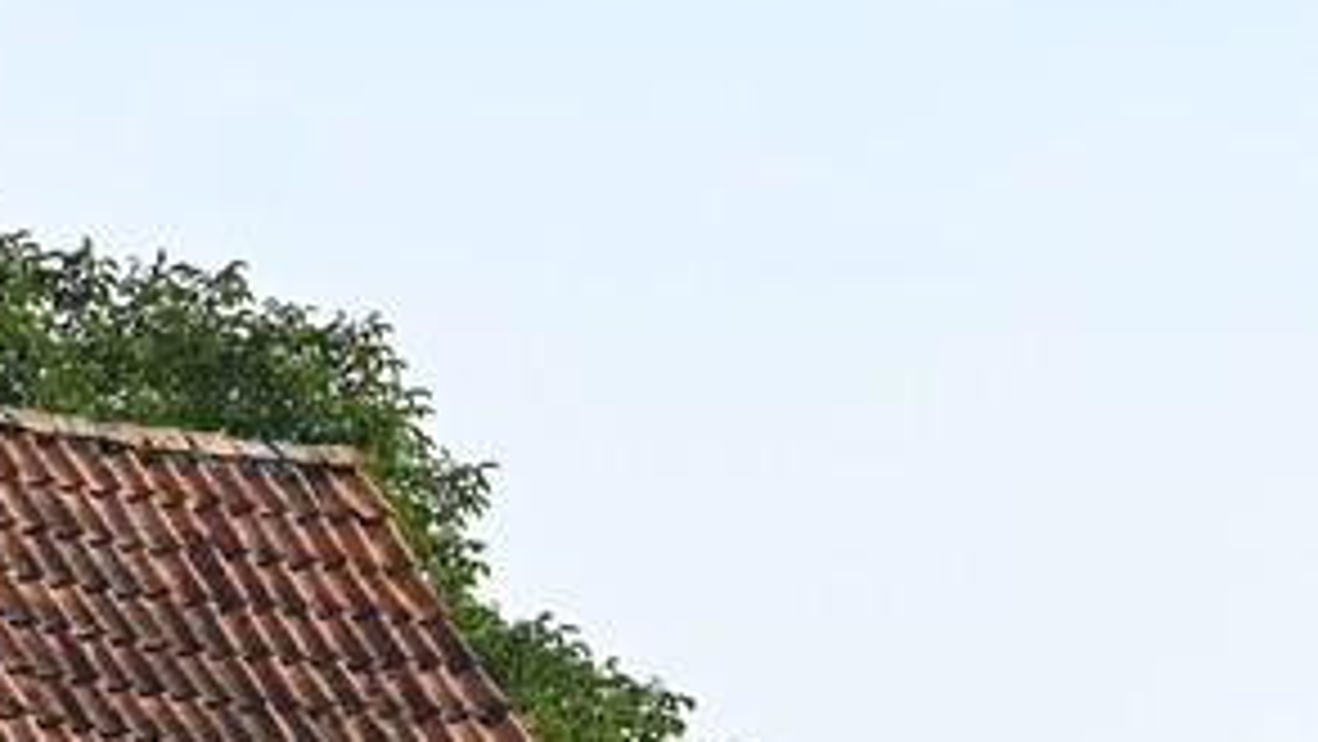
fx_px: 7970
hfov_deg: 9.3
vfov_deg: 5.3
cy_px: 1212
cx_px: -508
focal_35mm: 228
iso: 100
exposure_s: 1/320
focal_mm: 77
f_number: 6.3
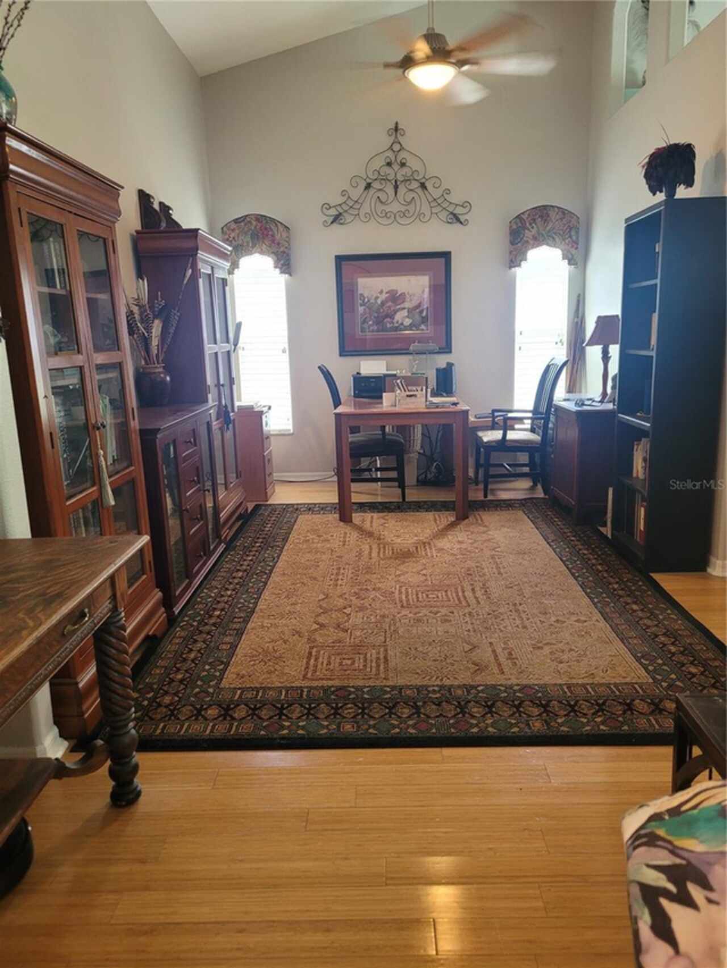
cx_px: 364
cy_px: 484
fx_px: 728
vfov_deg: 67.3
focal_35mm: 26
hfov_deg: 53.1
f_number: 1.8
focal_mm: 5.4
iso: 200
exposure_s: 1/40
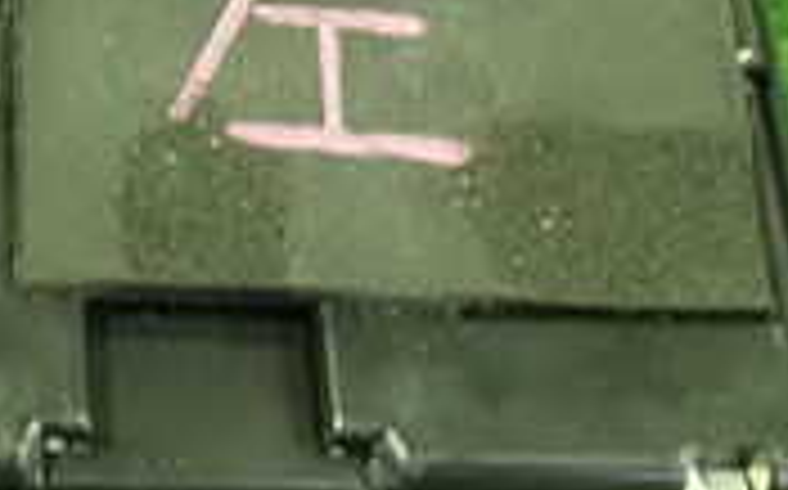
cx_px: -131
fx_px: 2339
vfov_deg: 11.7
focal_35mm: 109
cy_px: -112
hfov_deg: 18.2
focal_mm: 5.4
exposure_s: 1/20
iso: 1600
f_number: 2.3
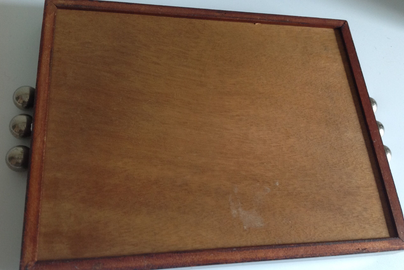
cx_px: 204
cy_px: 138
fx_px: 415
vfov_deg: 35.9
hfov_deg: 51.9
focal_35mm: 37
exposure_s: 1/15
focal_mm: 4.28
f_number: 2.4
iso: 125
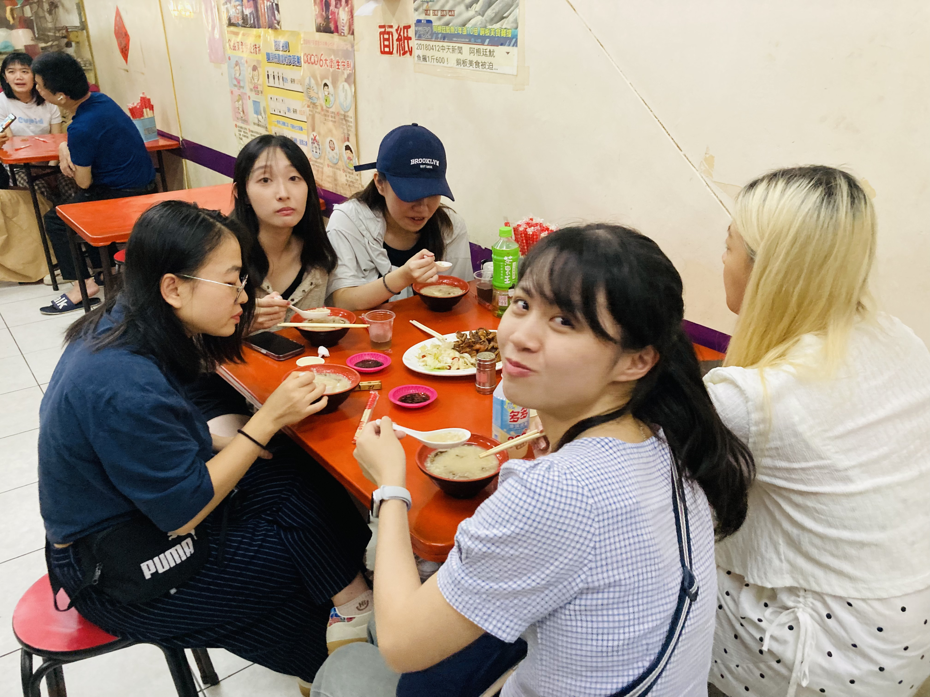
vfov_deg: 49.7
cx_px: 465
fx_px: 752
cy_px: 348
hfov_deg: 63.4
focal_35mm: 28
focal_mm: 3.99
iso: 250
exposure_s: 1/40
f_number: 1.8
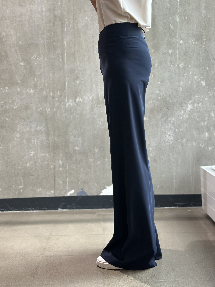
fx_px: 398
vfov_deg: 39.7
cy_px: 144
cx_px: 108
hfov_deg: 30.3
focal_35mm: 48
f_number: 1.78
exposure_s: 1/100
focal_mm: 6.86
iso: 125
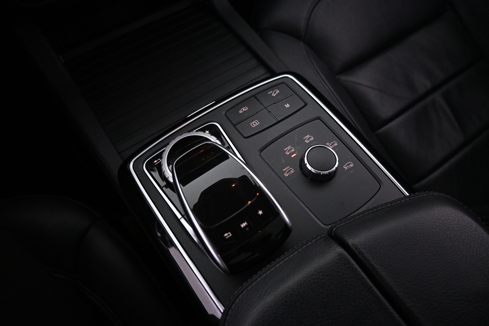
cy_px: 163
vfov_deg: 53.1
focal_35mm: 24
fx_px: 326
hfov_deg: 73.7
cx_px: 244
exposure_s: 1/125
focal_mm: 16
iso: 4000
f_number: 3.5
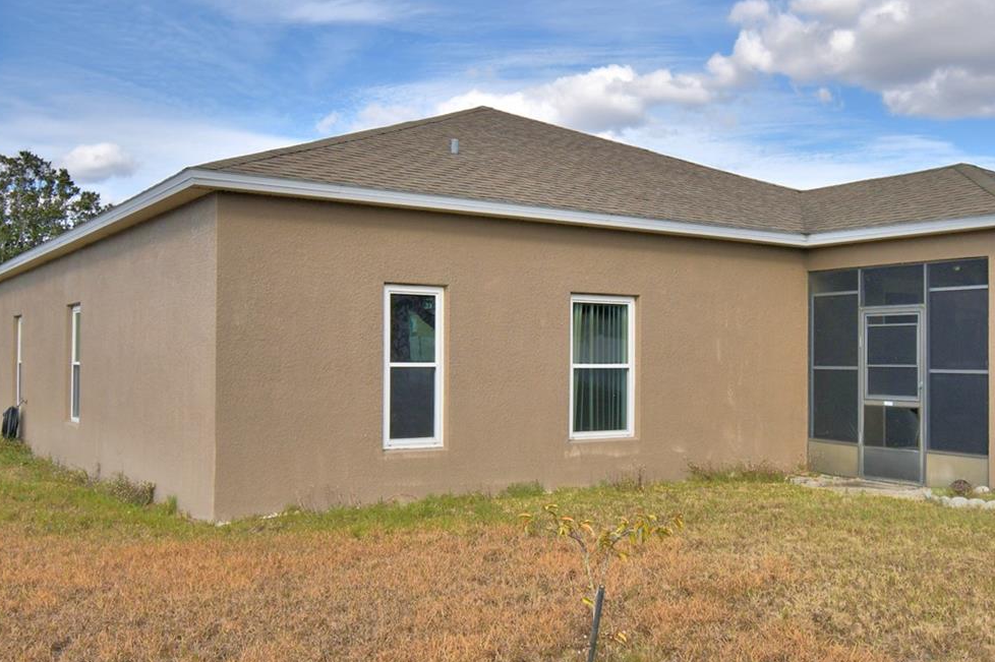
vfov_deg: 36.8
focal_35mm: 36
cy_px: 346
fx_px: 994
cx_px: 622
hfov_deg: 52.6
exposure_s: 1/640
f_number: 5.3
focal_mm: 15
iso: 100
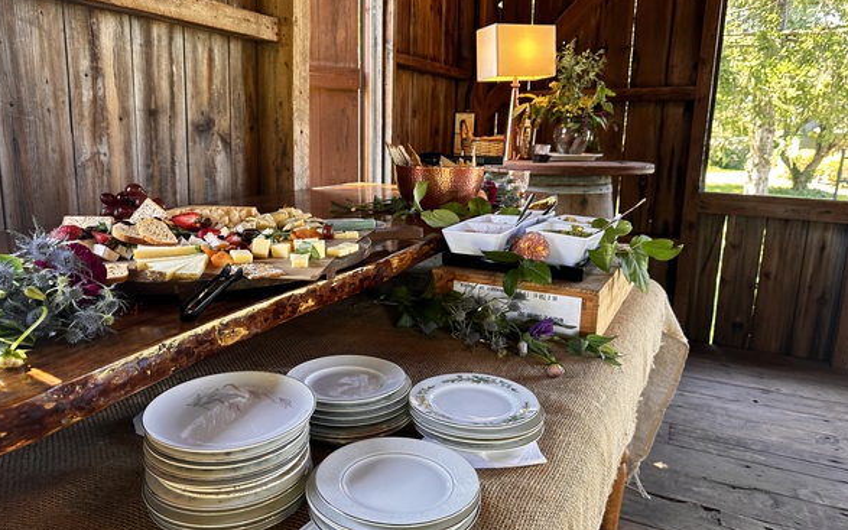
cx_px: 419
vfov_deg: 47.6
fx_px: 601
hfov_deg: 70.4
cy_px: 271
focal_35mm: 26
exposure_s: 1/60
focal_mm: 6.86
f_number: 1.78
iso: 125
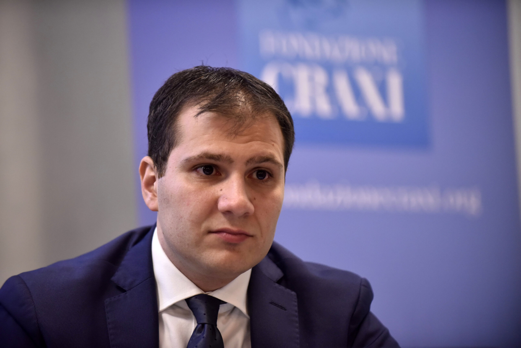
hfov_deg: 11.7
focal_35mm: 175
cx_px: 260
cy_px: 174
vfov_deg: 7.9
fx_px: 2534
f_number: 11
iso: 2000
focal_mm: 175
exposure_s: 1/160
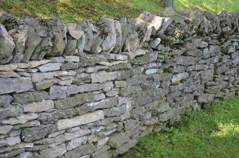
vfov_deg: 24.9
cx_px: 120
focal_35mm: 54
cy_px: 79
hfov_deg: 36.9
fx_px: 358
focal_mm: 36
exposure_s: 1/125
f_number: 5.6
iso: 220
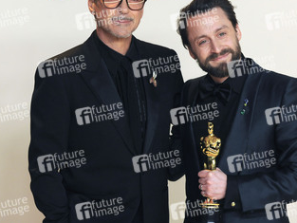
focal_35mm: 235
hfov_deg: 8.4
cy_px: 90
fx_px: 2017
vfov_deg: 6.3
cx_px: 169
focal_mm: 170
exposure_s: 1/160
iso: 2000
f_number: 5.6
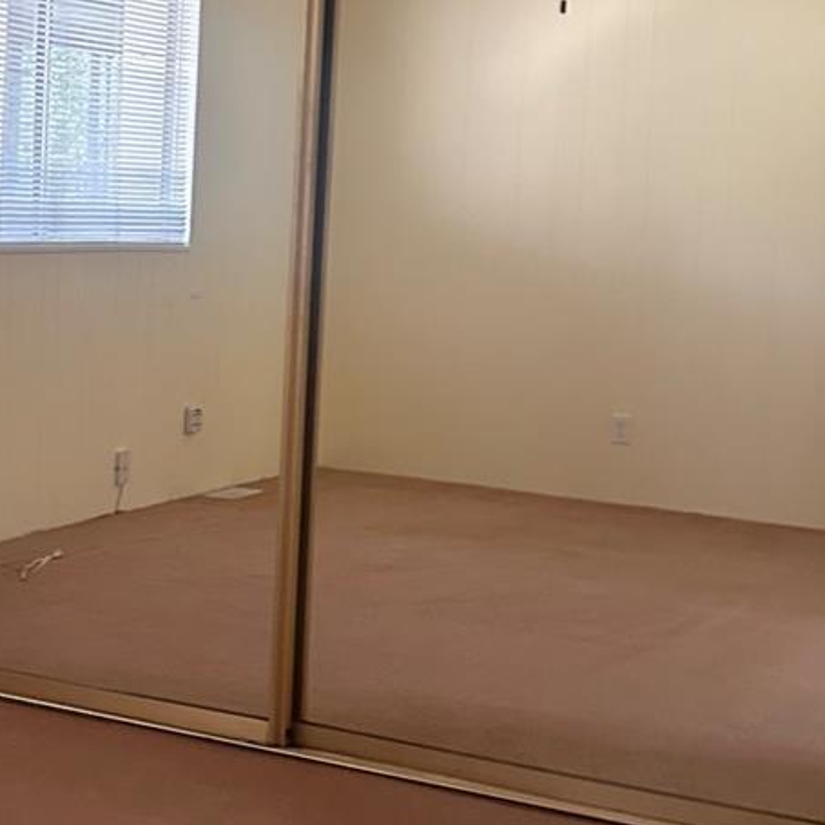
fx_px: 1887
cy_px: 399
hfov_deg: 23.7
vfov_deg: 24.7
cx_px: 21
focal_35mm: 70
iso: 500
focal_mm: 6.86
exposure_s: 1/60
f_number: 1.78
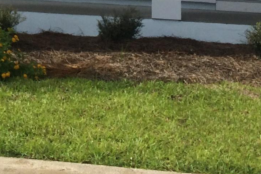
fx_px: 935
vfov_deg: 9.6
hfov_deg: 15.5
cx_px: -20
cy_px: -215
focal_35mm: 129
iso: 32
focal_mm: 4.12
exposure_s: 1/3165
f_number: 2.2
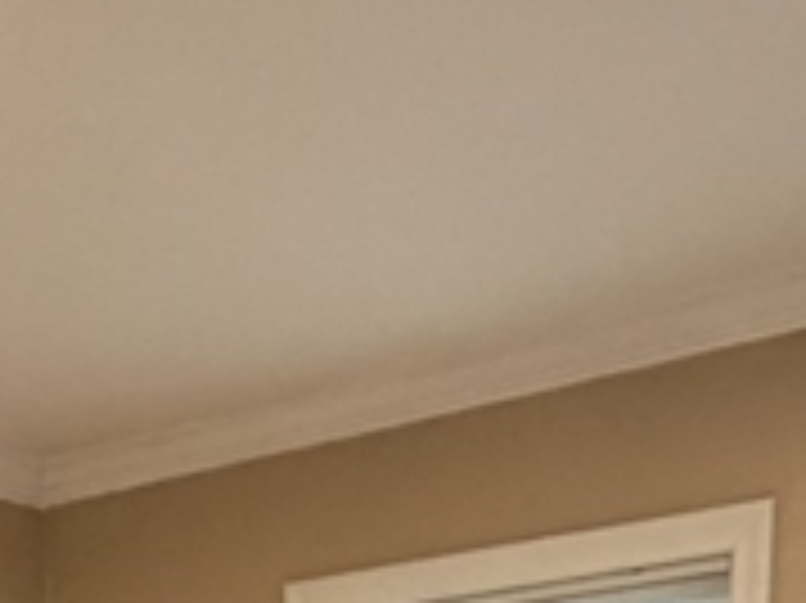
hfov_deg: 23.9
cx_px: 122
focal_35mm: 80
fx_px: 1861
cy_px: 1431
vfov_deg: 13.6
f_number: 2.2
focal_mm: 2.22
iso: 500
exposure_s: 1/60
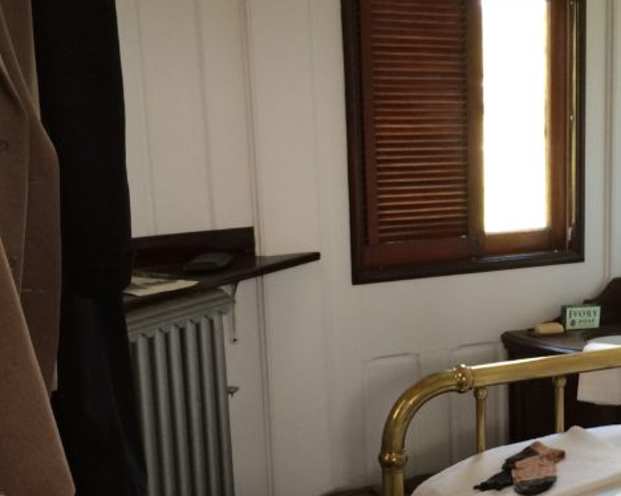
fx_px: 1139
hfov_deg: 29.1
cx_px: 573
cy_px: 305
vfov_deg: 24.5
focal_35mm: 62
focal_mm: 4.15
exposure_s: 1/30
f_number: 2.2
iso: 80
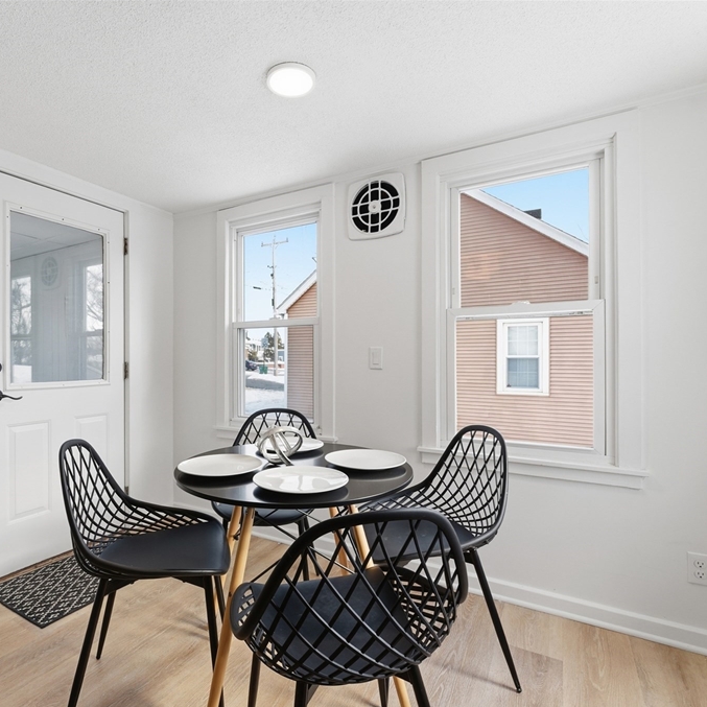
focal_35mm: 18
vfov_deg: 80.7
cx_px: 294
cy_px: 356
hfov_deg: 80.1
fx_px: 416
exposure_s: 1/80
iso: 100
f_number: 8
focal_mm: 14
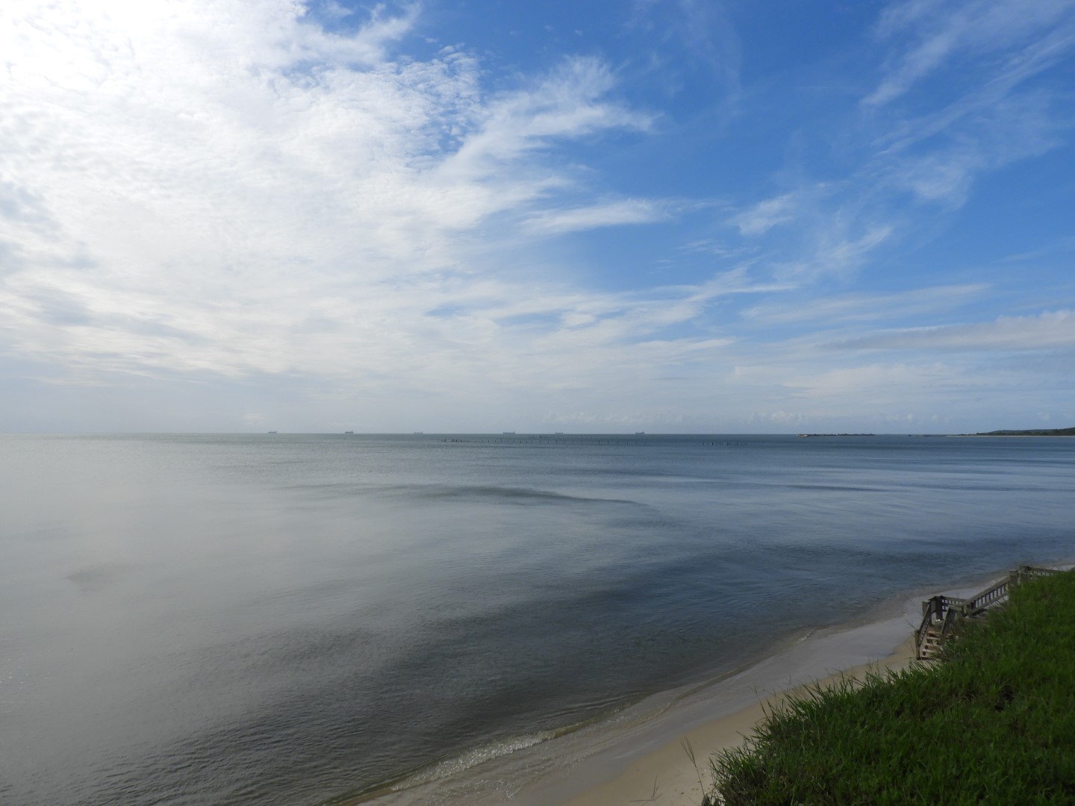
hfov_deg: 71.6
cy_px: 403
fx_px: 745
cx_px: 538
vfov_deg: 56.8
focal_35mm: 24
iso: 100
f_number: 3.8
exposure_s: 1/1600
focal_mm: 4.3
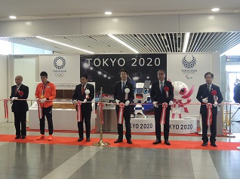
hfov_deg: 37.5
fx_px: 353
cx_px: 115
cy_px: 90
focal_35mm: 51
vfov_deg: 28.5
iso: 400
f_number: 3.5
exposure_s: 1/50
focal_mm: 8.1
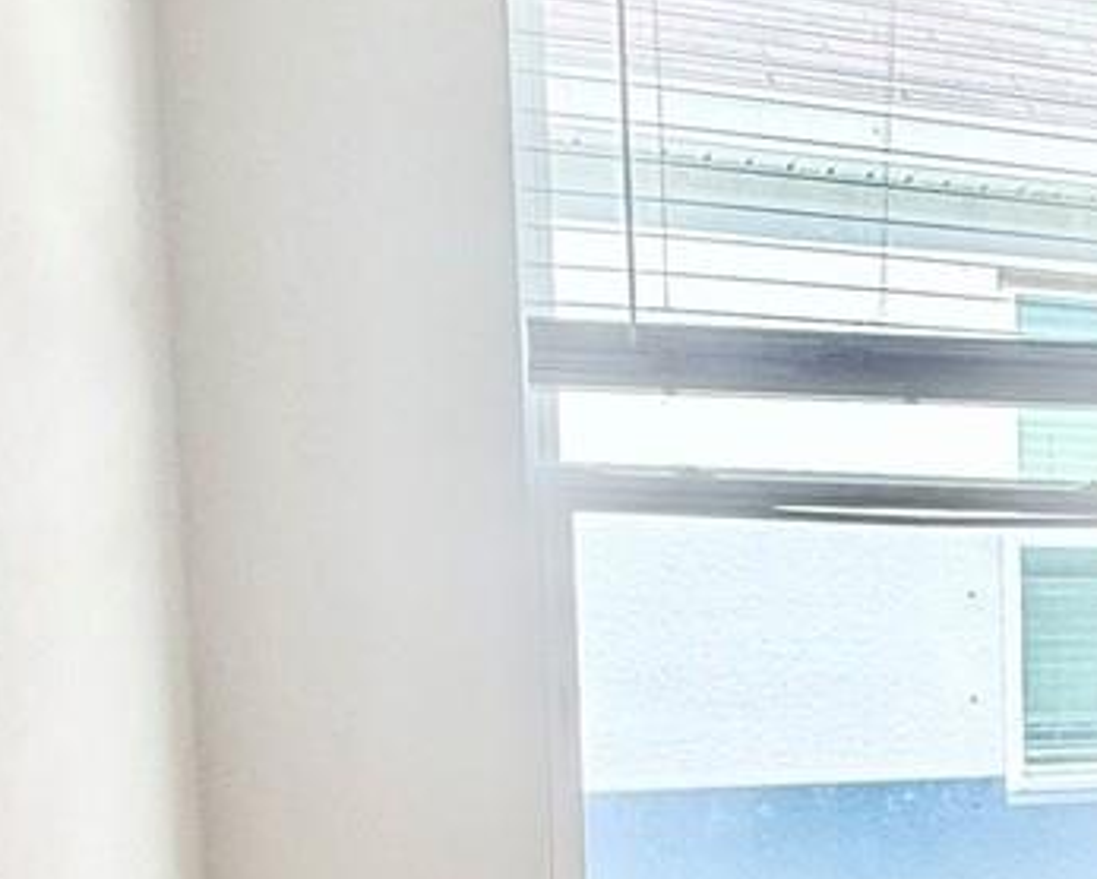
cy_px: 762
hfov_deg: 22.4
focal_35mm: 63
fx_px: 2047
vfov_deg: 23.7
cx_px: 1799
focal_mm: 2.22
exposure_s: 1/192
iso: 64
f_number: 2.2
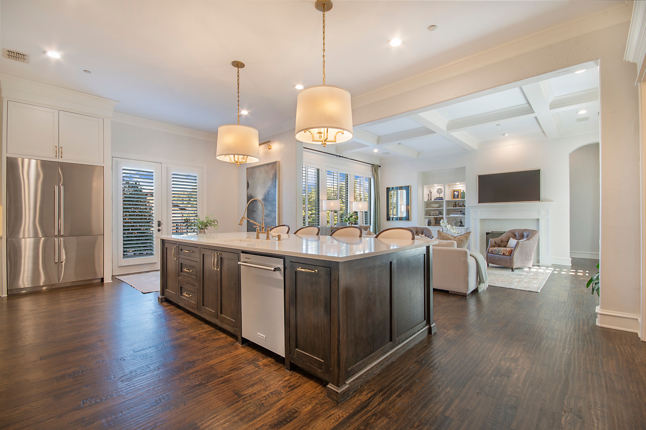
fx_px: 269
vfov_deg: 77.3
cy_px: 215
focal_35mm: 15
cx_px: 323
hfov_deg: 100.4
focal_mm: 10
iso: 100
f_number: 11
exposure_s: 1/8
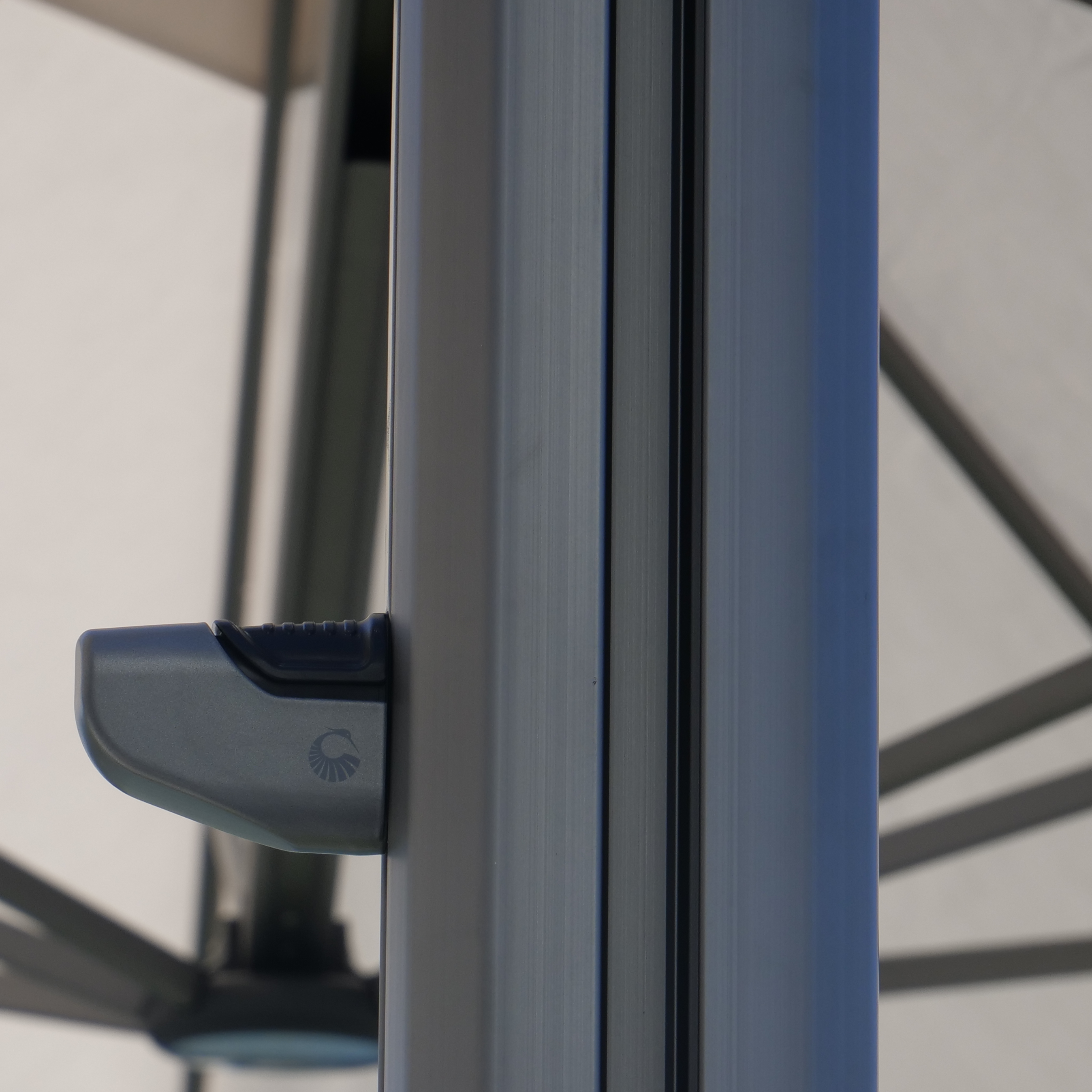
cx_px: 203
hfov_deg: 8.6
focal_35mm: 204
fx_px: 7281
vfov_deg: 8.6
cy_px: 752
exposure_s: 1/800
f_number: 5.6
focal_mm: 60
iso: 200
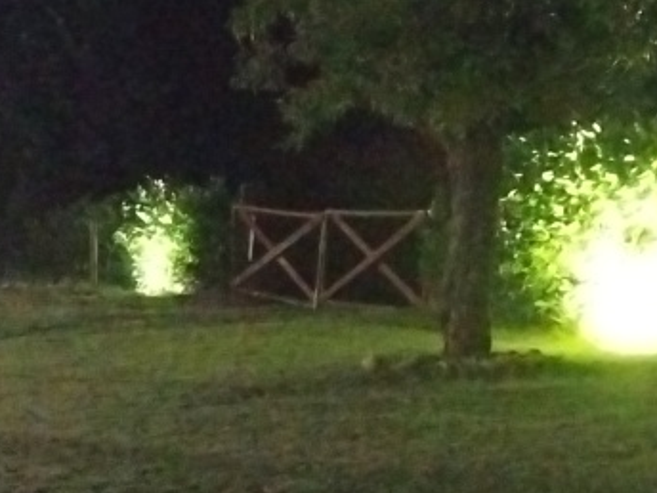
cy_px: 551
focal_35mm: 109
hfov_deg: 17.5
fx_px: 2069
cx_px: -61
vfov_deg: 13.3
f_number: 1.7
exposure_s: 1/15.1
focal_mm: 4.71
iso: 13120
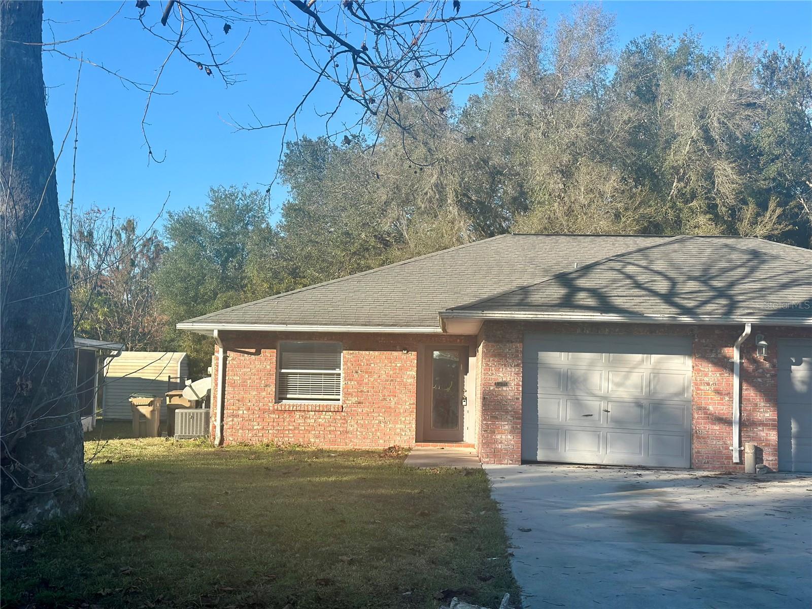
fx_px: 1126
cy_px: 304
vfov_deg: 30.3
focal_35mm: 48
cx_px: 406
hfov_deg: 39.7
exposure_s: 1/3257
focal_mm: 6.86
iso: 80
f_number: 1.78
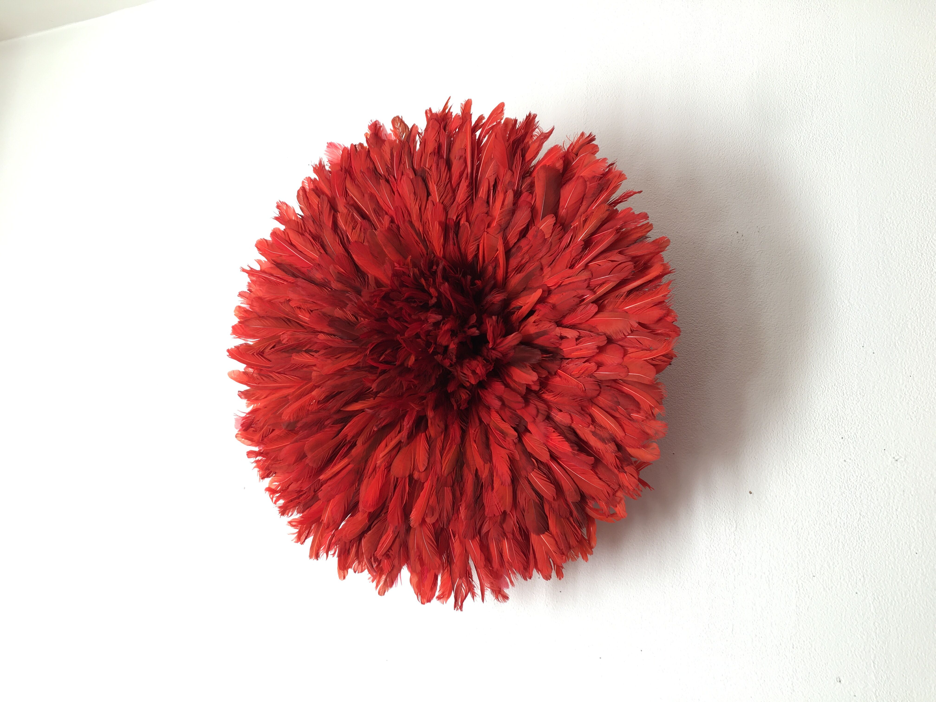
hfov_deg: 61.7
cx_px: 468
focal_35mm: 29
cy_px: 351
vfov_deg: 48.2
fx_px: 784
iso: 25
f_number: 2.2
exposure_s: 1/33
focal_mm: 4.15
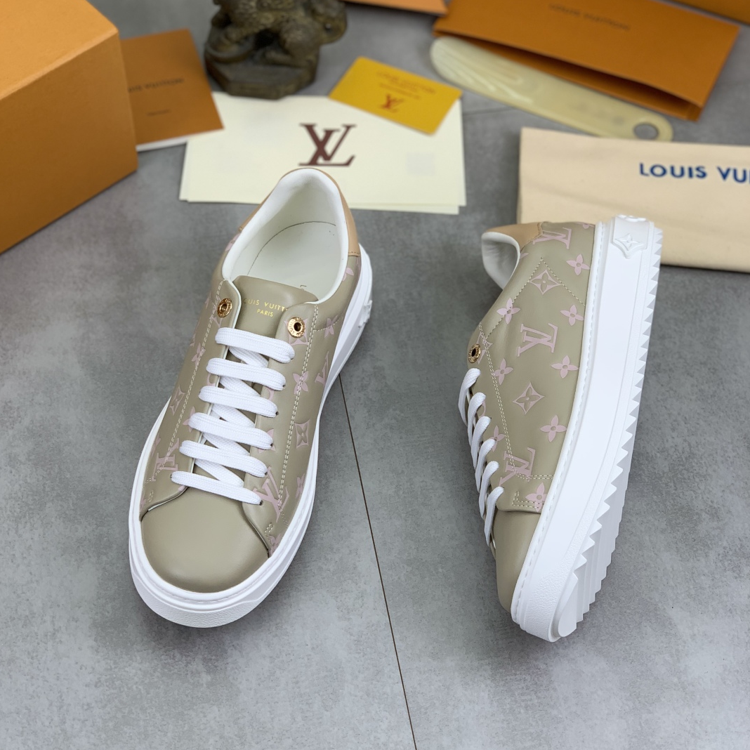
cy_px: 366
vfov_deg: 27.7
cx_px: 372
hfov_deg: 27.7
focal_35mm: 62
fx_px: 1520
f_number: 2.4
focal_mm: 6
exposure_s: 1/131
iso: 16
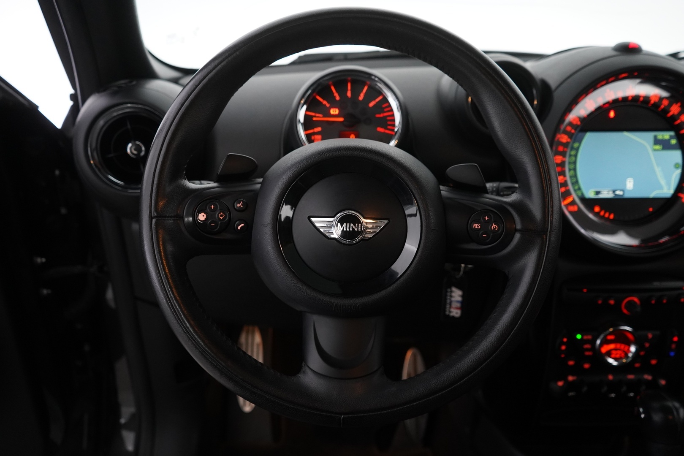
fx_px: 532
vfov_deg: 46.4
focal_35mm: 28
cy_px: 228
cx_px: 342
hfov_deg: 65.5
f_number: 4.5
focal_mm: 28
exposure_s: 1/60
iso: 4000
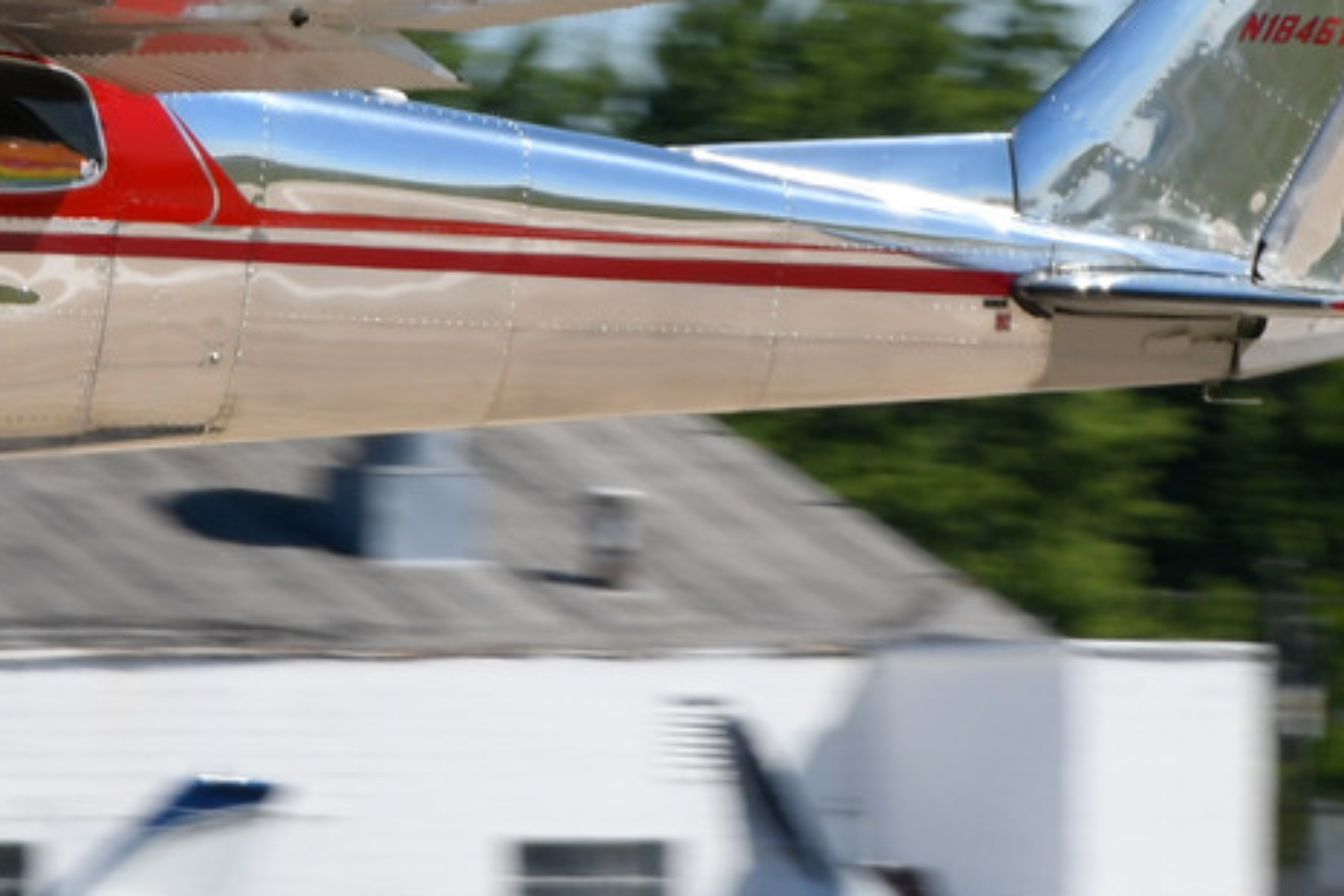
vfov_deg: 1.5
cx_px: 166
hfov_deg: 2.2
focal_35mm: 929
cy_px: 171
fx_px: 34680
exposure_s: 1/200
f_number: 22
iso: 200
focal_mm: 240
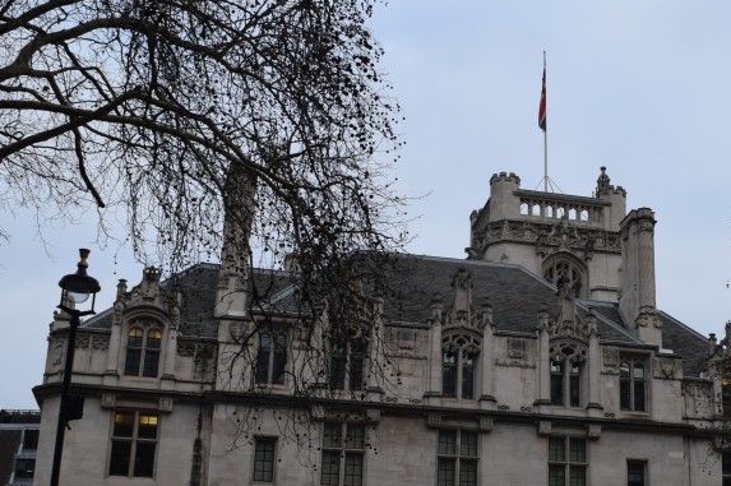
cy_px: 325
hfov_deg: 33.4
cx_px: 529
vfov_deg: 22.9
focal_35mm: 59
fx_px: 1197
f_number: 8
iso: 320
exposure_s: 1/250
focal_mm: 22
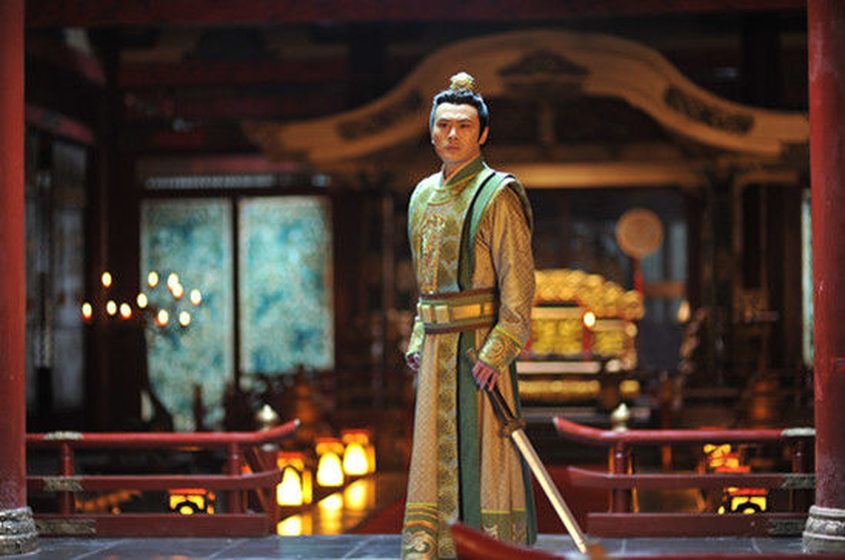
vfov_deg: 16.0
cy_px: 280
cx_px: 422
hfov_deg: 24.0
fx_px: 1992
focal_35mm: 85
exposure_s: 1/125
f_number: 1.4
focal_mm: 85
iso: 1000
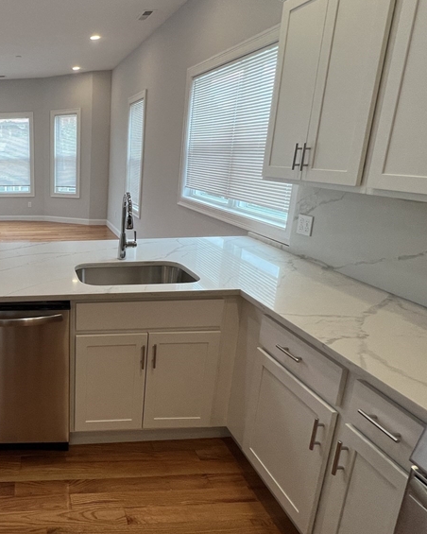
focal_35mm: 23
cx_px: 35
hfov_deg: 52.7
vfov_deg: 72.6
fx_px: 363
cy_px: 254
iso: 80
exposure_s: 1/120
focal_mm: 1.57
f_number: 1.8
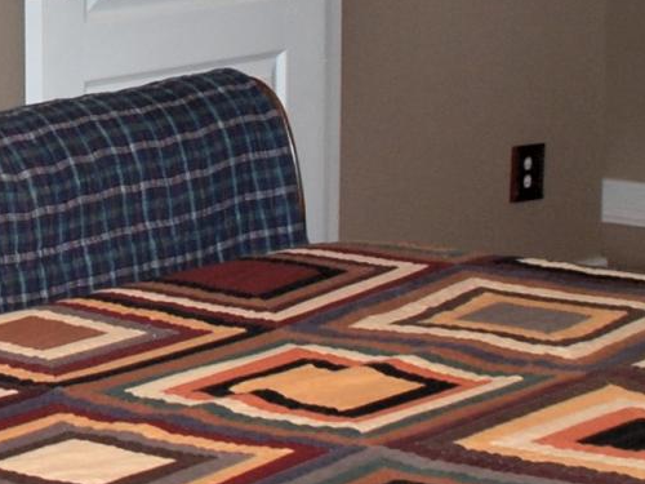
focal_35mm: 156
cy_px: -13
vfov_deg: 9.4
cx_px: -369
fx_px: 2907
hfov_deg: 12.0
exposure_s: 1/60
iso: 200
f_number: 3.5
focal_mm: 18
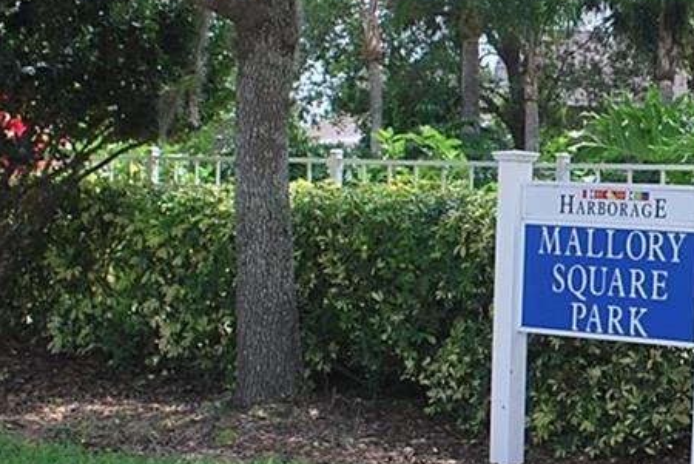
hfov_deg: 20.6
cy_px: 185
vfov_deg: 14.3
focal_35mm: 96
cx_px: 688
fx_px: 1852
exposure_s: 1/200
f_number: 7.1
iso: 100
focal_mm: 18
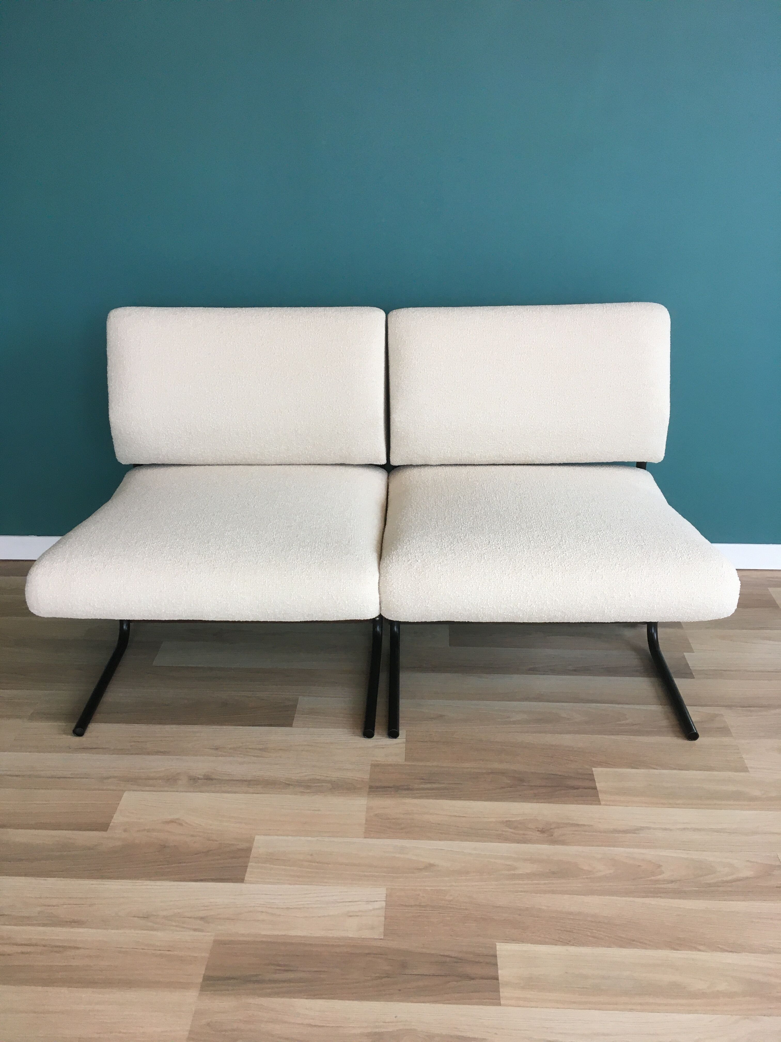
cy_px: 521
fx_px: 872
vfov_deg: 61.7
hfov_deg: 48.2
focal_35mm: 29
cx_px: 390
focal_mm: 4.15
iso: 50
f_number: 2.2
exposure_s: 1/33
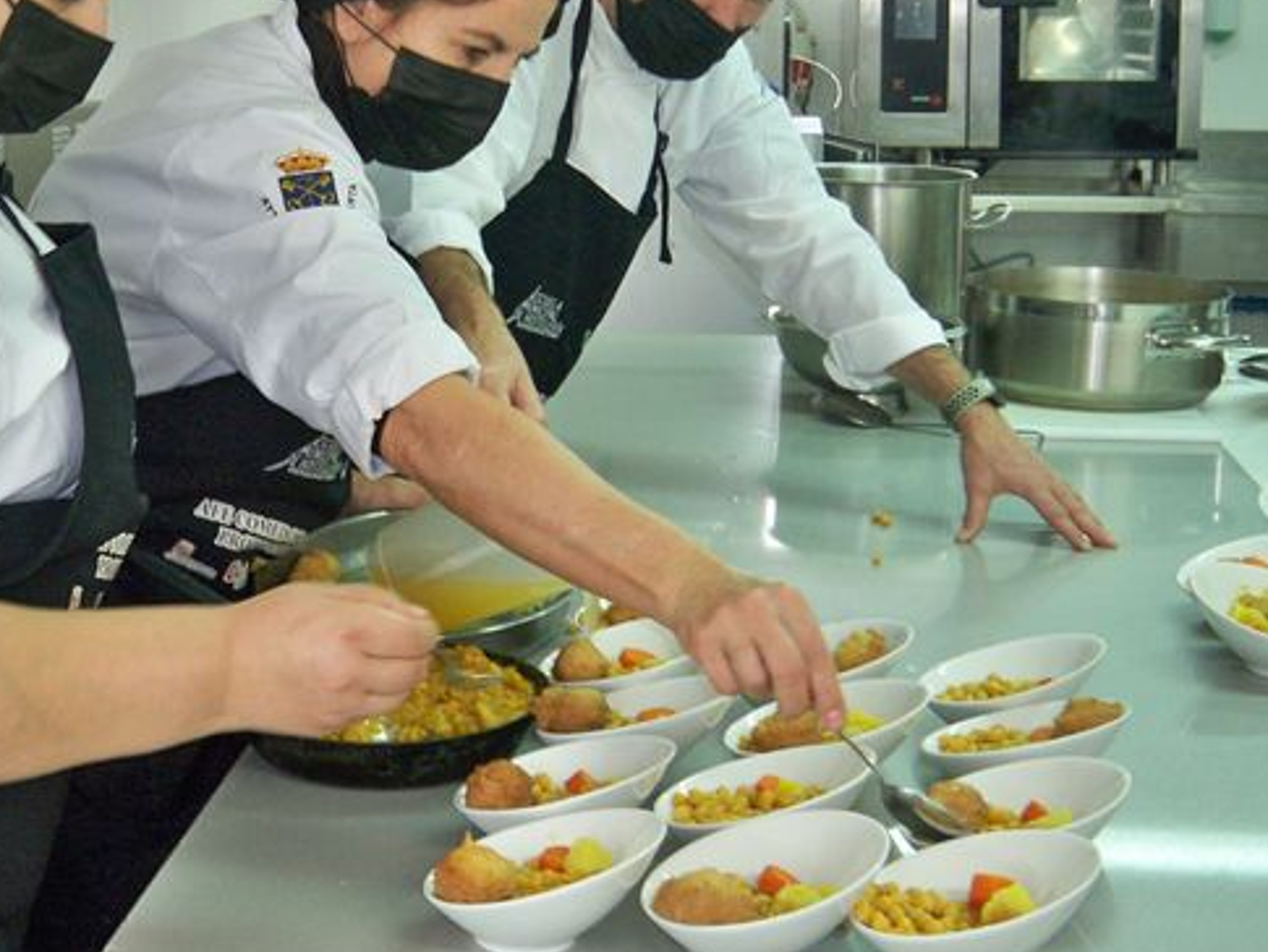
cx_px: 486
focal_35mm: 61
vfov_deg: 23.9
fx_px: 2235
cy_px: 306
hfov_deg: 31.6
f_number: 3.1
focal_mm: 7.9
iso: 200
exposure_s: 1/30
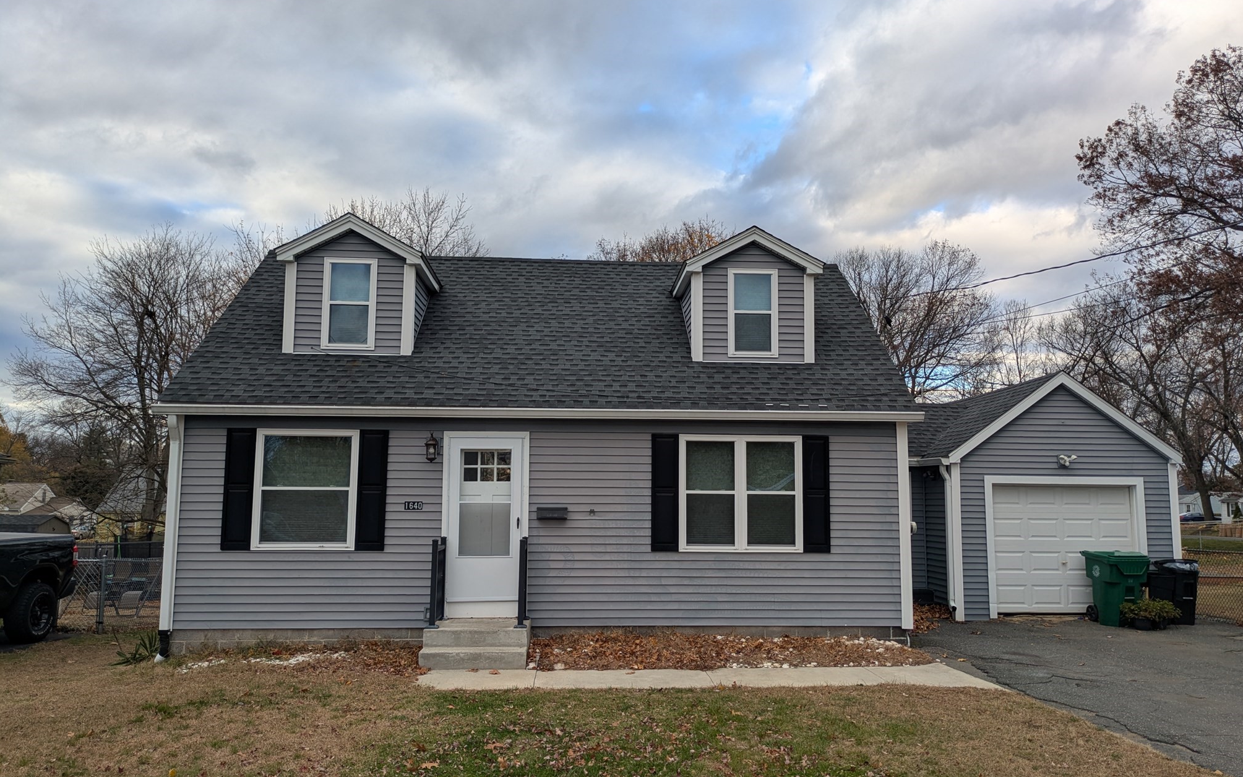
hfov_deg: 68.4
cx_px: 632
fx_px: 915
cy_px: 387
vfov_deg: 46.0
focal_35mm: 27
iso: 49
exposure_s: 1/635
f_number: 1.89
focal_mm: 5.43
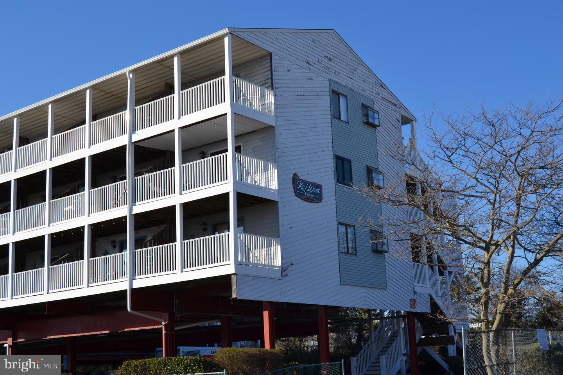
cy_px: 188
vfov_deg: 28.1
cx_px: 282
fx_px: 751
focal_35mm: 48
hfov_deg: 41.1
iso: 100
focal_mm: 32
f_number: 8
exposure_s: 1/250
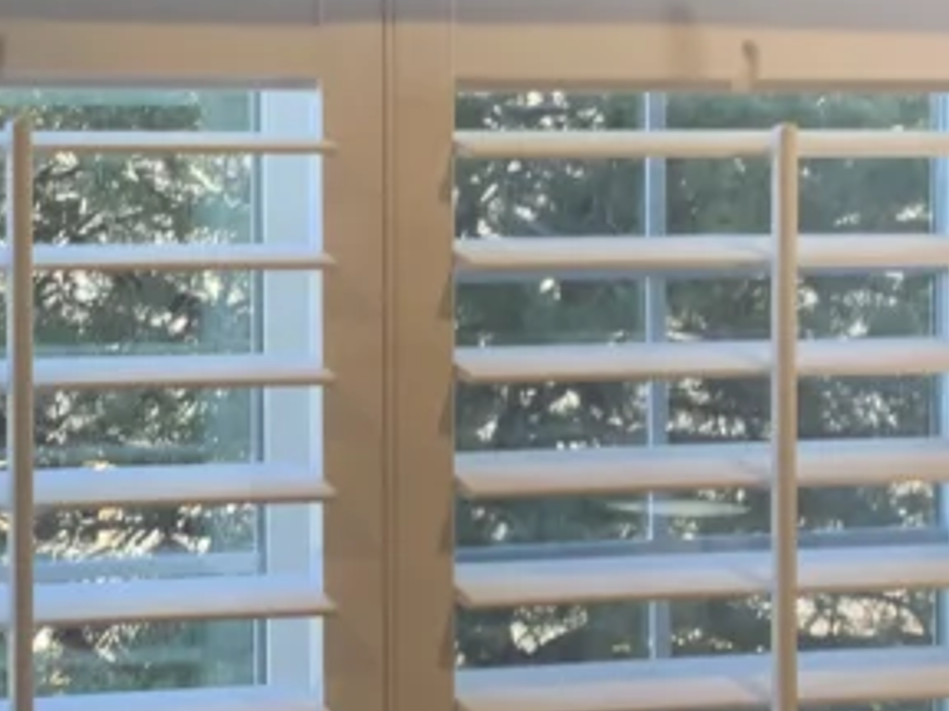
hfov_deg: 18.9
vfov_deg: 14.4
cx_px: 158
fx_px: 2824
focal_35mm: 103
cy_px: 263
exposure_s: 1/60
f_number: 1.8
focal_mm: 3
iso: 40
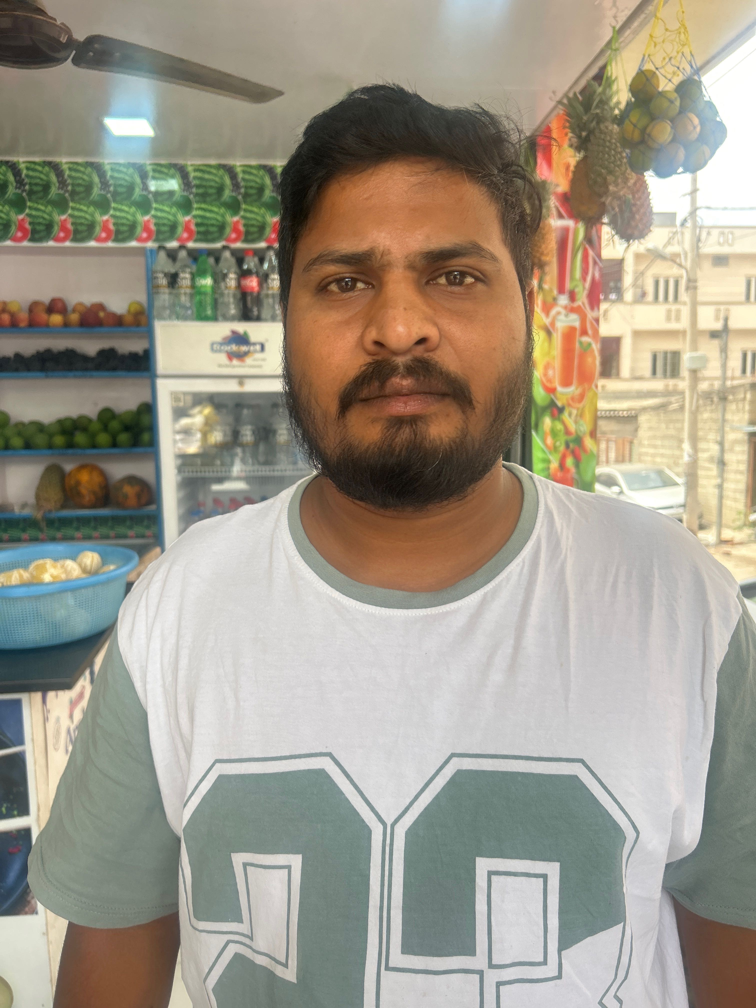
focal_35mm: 26
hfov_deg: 53.1
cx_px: 378
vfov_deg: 67.3
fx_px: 757
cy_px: 504
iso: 50
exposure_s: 1/482
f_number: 1.5
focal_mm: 5.7
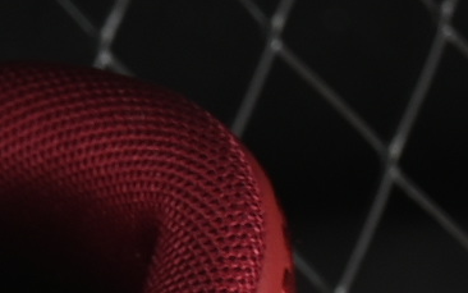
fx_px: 7425
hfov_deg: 3.5
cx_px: -738
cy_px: 1112
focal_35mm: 582
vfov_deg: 2.2
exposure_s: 1/80
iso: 160
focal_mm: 50
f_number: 7.1
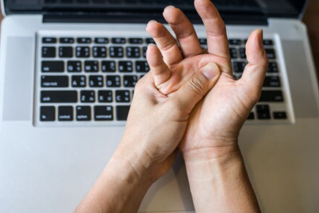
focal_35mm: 55
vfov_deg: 24.6
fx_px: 487
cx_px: 144
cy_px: 97
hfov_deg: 36.2
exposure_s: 1/160
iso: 320
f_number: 3.2
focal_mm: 50
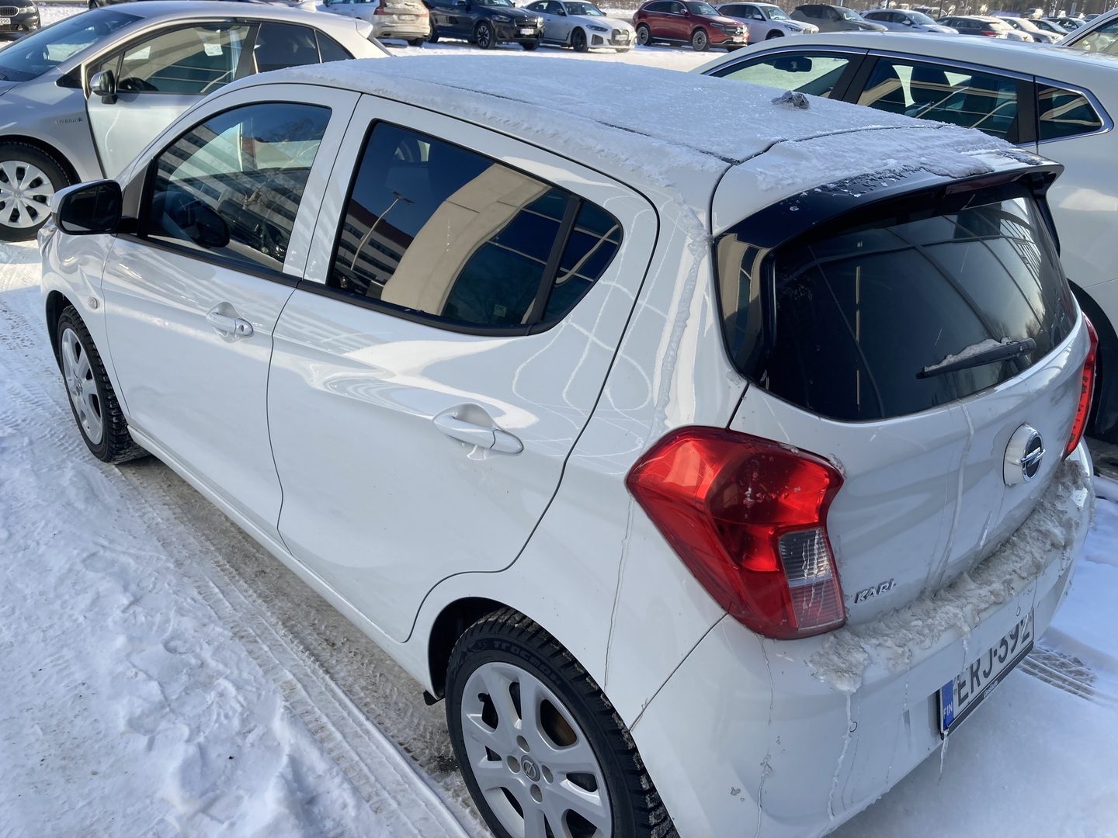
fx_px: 904
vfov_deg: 49.7
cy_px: 419
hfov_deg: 63.4
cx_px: 559
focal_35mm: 28
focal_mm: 3.99
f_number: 1.8
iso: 20
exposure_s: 1/750
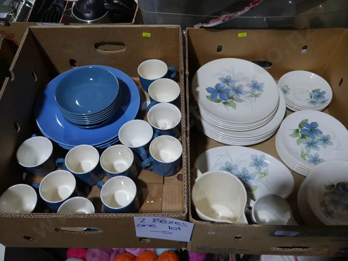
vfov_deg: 44.2
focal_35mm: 32
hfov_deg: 56.8
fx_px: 322
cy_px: 130
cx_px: 174
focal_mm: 16
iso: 200
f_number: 3.6
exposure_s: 1/125
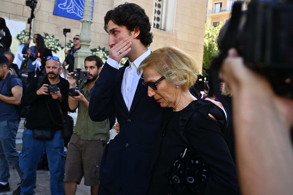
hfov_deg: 44.5
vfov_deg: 30.5
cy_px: 98
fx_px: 358
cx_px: 146
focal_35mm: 44
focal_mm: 44
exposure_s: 1/640
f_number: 6.3
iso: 800
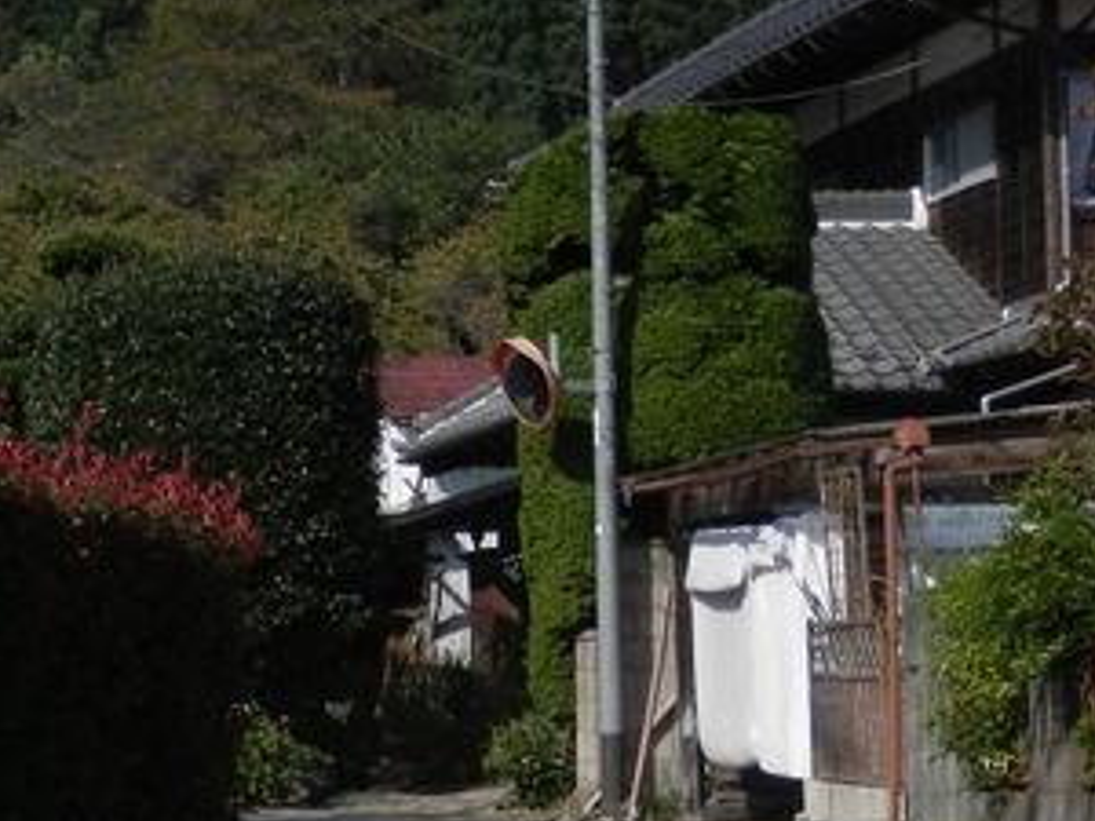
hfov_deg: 16.4
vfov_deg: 12.3
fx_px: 3796
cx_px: 464
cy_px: 500
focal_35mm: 120
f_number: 10.8
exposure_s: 1/160
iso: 80
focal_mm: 8
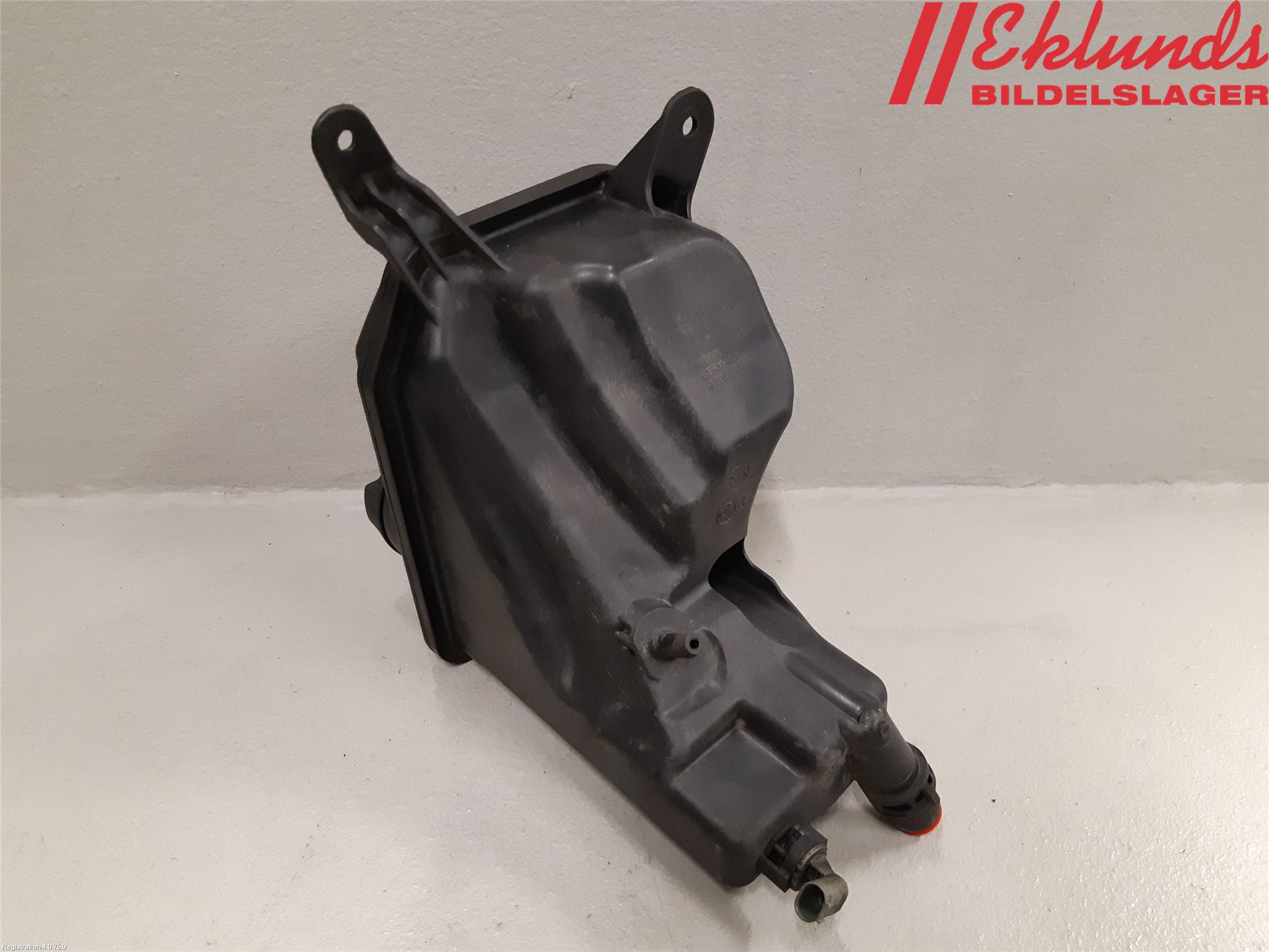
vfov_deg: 53.1
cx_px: 634
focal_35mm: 26
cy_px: 476
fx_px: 953
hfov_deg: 67.3
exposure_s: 1/50
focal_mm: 3.93
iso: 320
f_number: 1.7
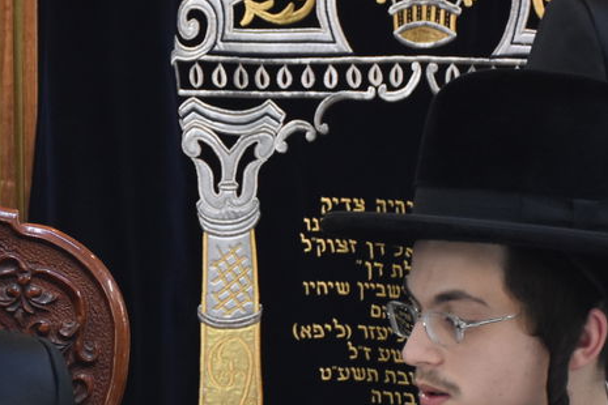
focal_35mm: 235
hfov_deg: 8.7
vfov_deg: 5.8
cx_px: 129
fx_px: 3969
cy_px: 347
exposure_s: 1/160
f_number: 5.6
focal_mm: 52
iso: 1600
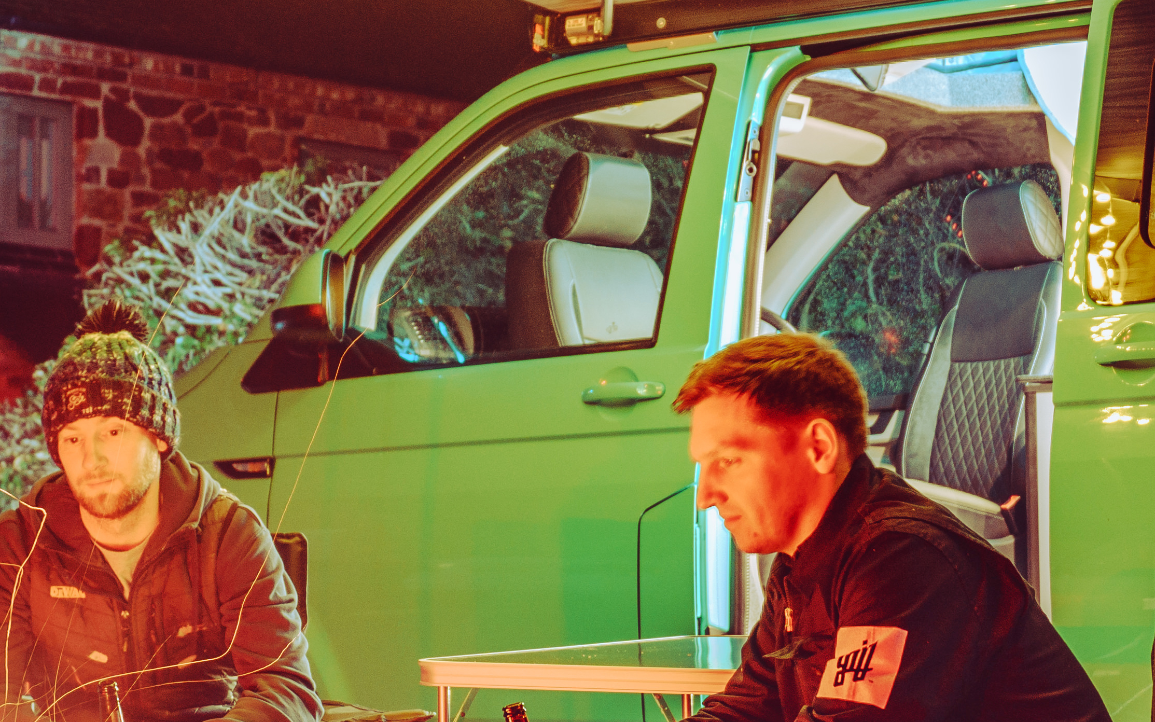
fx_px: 3274
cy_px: 295
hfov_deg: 20.0
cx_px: 633
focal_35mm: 104
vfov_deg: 12.6
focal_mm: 24
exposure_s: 10
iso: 200
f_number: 2.8
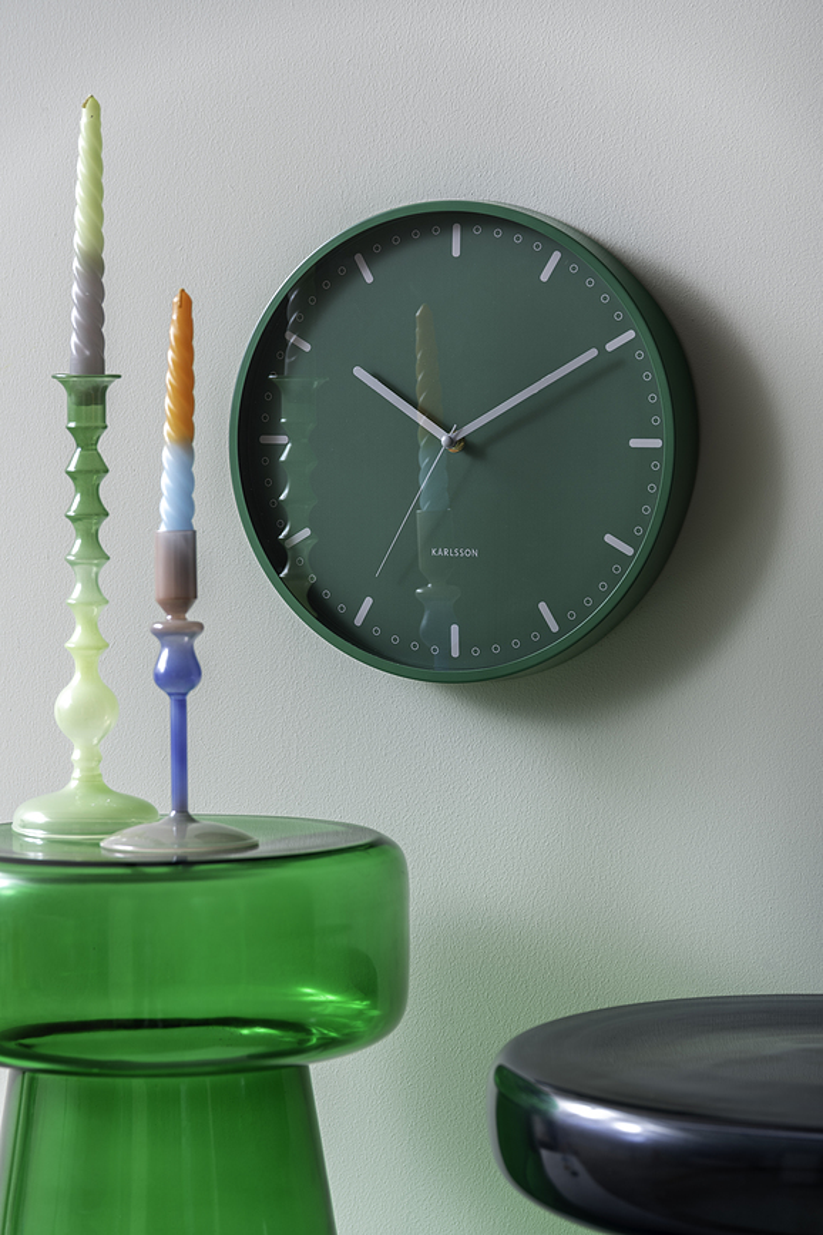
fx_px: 3600
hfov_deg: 13.0
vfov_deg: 19.5
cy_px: 618
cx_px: 412
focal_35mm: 105
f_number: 5
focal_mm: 105
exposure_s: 1/125
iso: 50
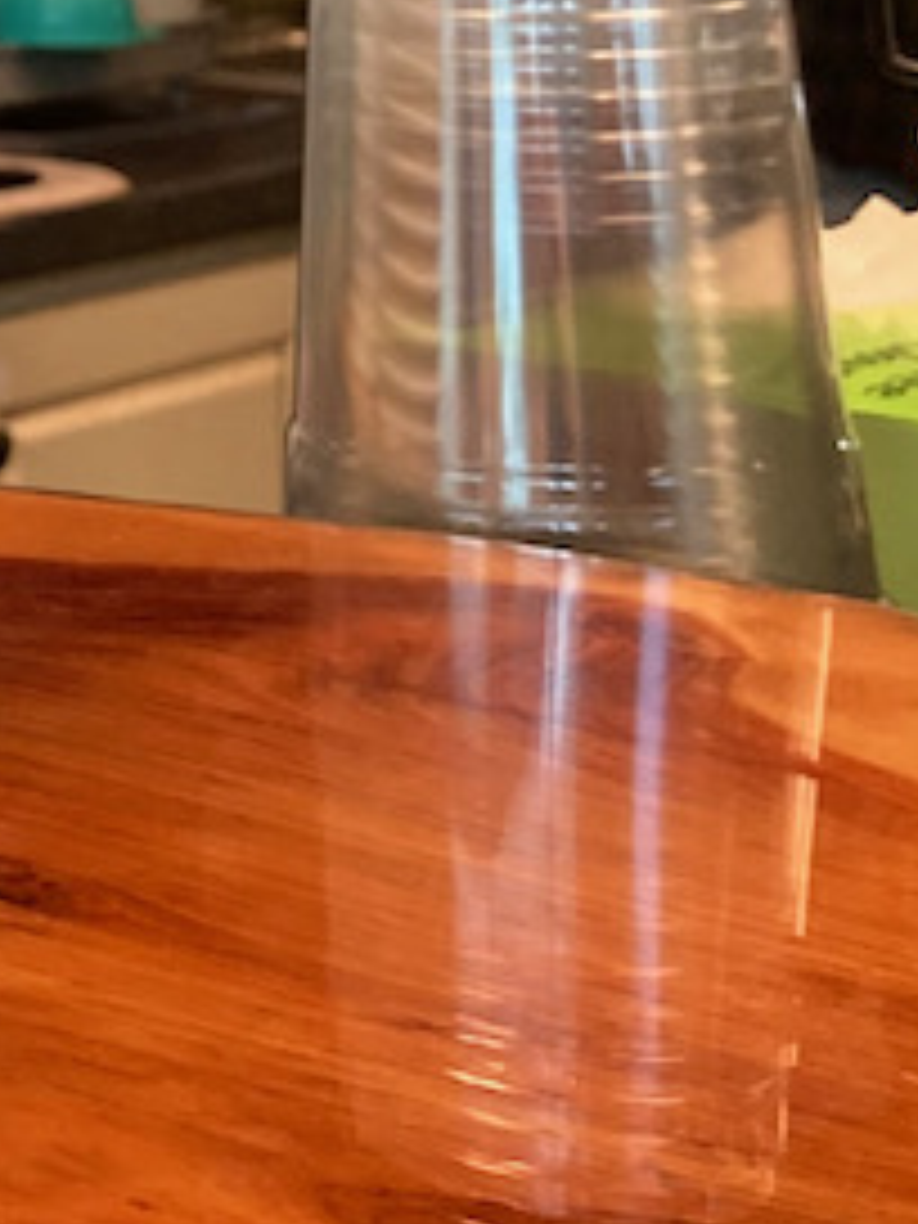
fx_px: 4667
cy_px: -540
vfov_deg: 14.1
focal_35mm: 132
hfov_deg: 10.0
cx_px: -1188
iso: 80
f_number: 1.8
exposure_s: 1/60
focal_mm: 3.99
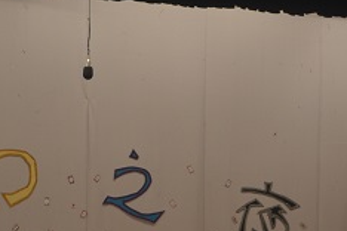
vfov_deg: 7.7
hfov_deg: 11.6
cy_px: 249
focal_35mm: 177
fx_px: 1706
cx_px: 178
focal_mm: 46
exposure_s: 1/60
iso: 400
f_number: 5
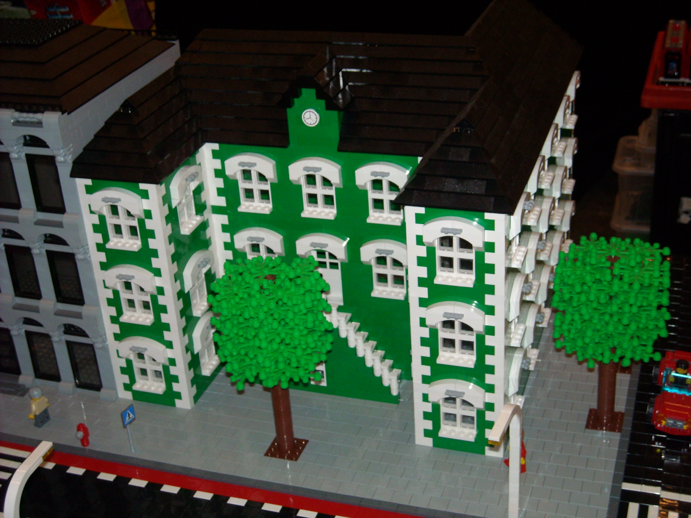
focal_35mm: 54
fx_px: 1078
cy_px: 259
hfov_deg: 35.5
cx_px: 346
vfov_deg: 27.0
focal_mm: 8.85
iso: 200
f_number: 3.3
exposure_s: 1/60
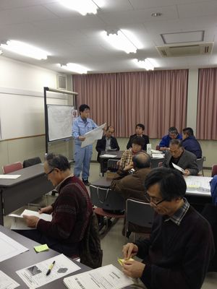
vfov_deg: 52.6
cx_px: 108
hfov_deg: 40.7
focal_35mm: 35
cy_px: 144
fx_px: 293
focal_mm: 4.28
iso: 64
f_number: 2.4
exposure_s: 1/40
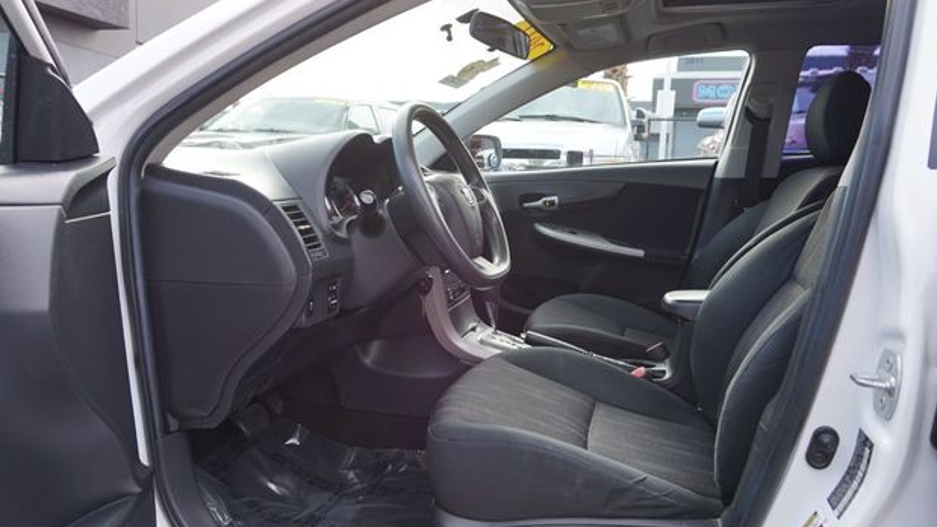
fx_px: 646
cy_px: 264
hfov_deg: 71.9
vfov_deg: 44.4
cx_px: 472
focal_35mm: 26
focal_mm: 16
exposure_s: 1/60
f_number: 4.5
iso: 100
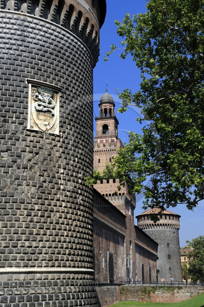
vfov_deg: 39.6
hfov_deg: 26.9
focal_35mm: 50
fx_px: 426
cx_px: 102
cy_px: 154
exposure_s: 1/250
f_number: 10
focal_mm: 50
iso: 200
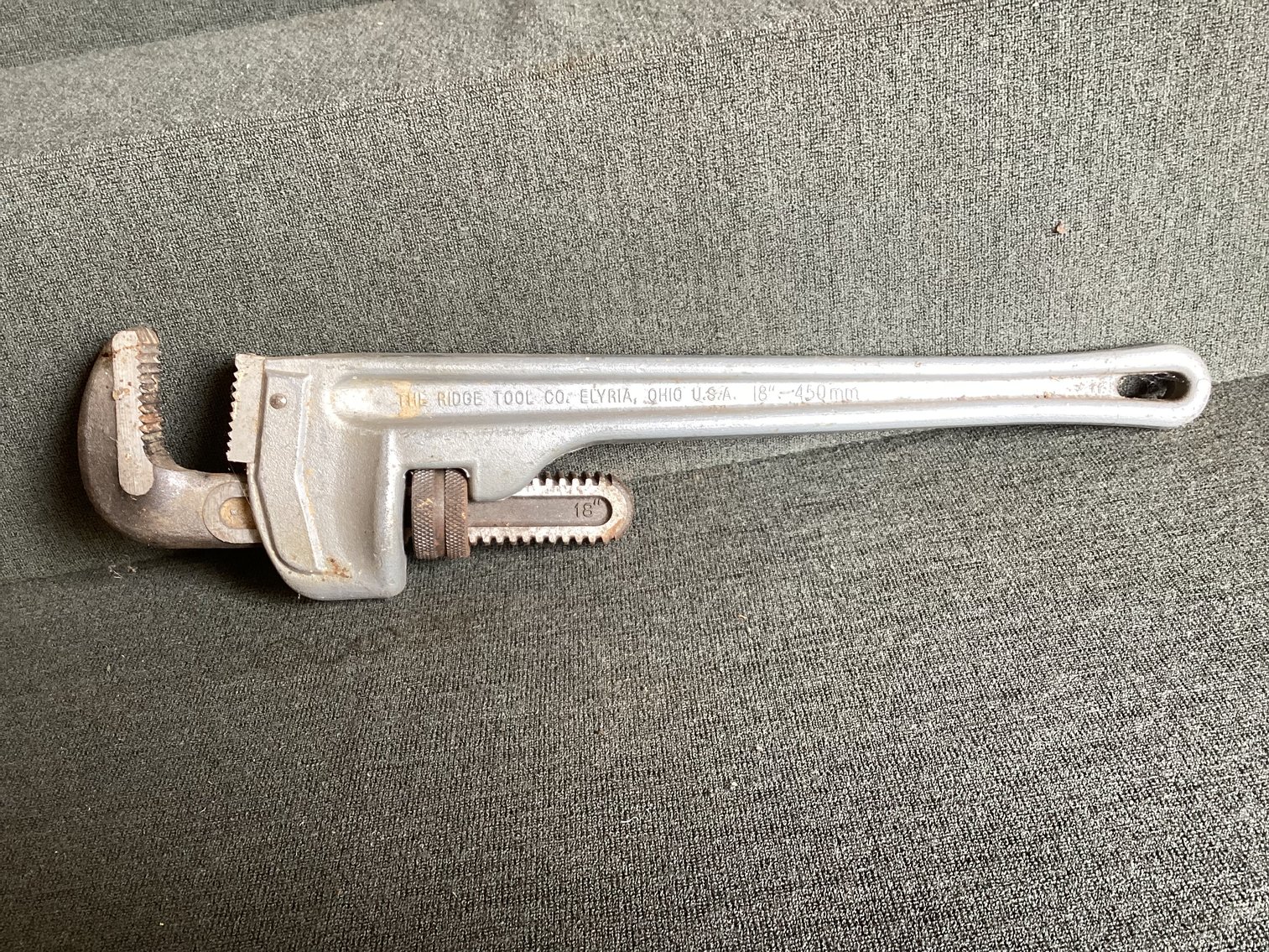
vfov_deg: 45.4
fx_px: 1137
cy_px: 476
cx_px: 634
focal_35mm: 31
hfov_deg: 58.3
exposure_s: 1/50
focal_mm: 3.3
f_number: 2.4
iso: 64
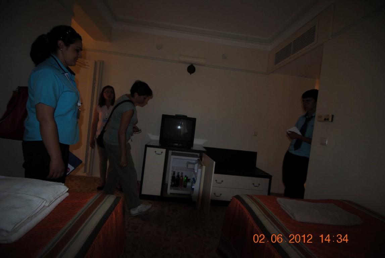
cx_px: 192
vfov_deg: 77.5
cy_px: 129
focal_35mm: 15
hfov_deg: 100.3
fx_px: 161
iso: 200
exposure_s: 1/60
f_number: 3.5
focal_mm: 10
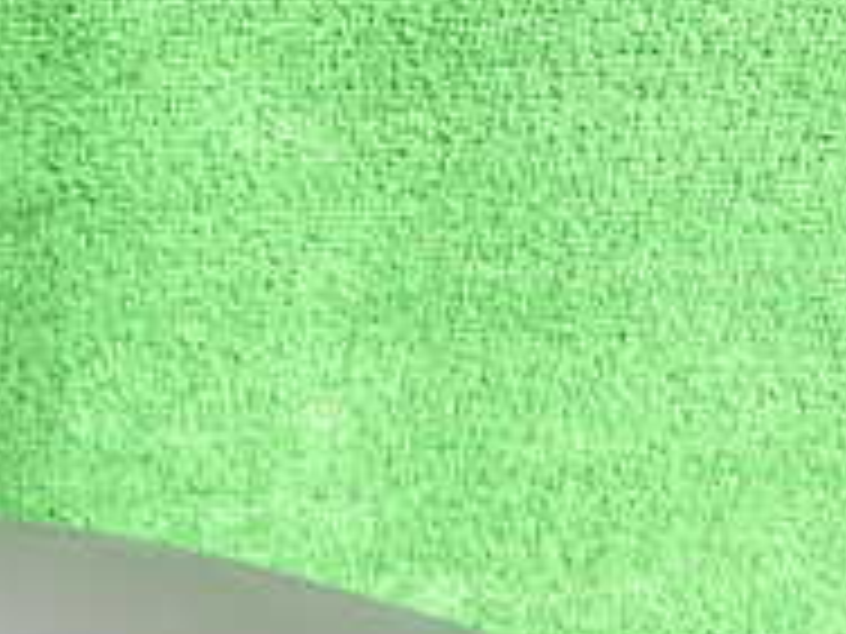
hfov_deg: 18.6
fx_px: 2346
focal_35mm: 96
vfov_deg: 14.5
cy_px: 922
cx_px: -324
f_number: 2.3
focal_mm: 5.5
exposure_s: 1/125
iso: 125
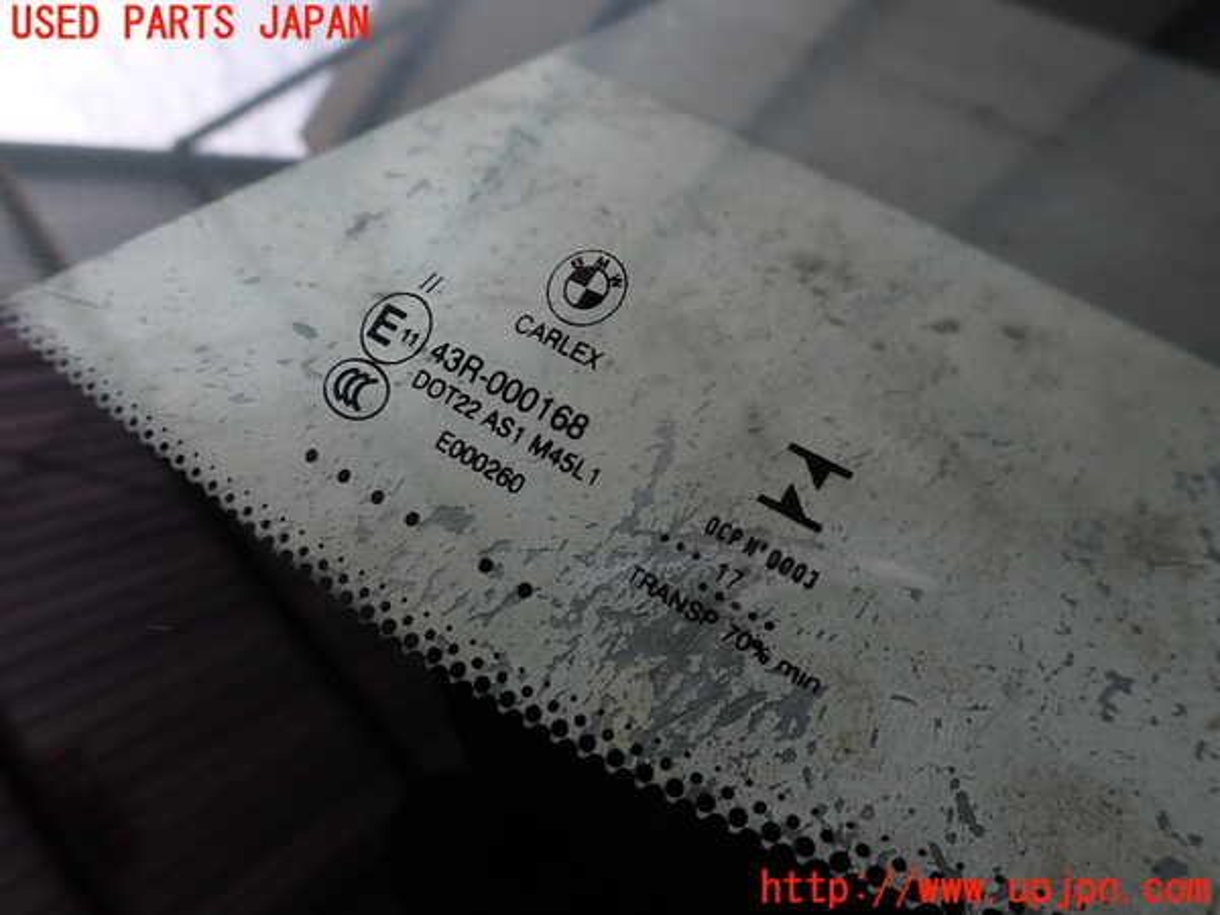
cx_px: 610
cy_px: 458
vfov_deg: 54.9
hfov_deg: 69.4
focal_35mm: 25
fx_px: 881
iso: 100
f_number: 2.8
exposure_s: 1/125
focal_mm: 4.5
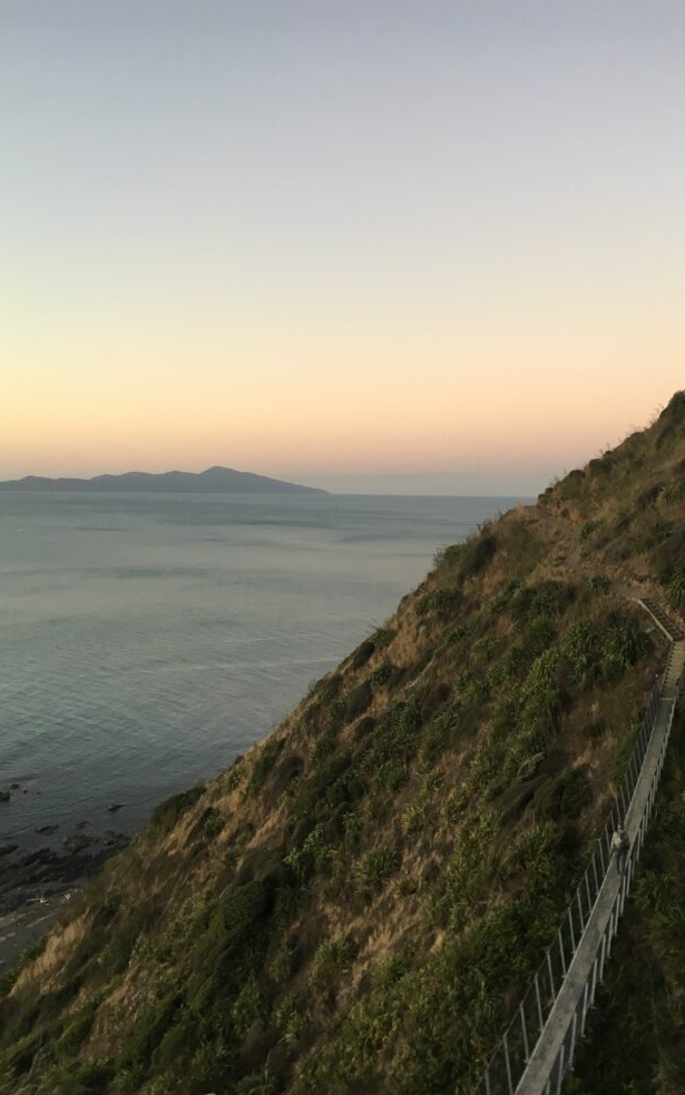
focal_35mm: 32
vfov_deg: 59.6
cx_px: 405
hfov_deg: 39.3
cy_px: 531
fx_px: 956
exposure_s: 1/33
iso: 32
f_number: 2.2
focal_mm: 4.15
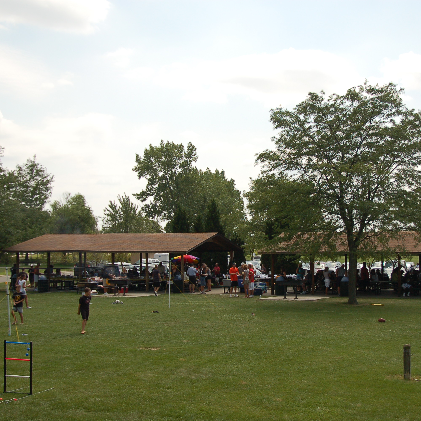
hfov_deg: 33.8
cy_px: 210
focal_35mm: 50
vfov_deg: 34.0
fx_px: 688
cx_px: 270
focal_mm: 26
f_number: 4
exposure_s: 1/800
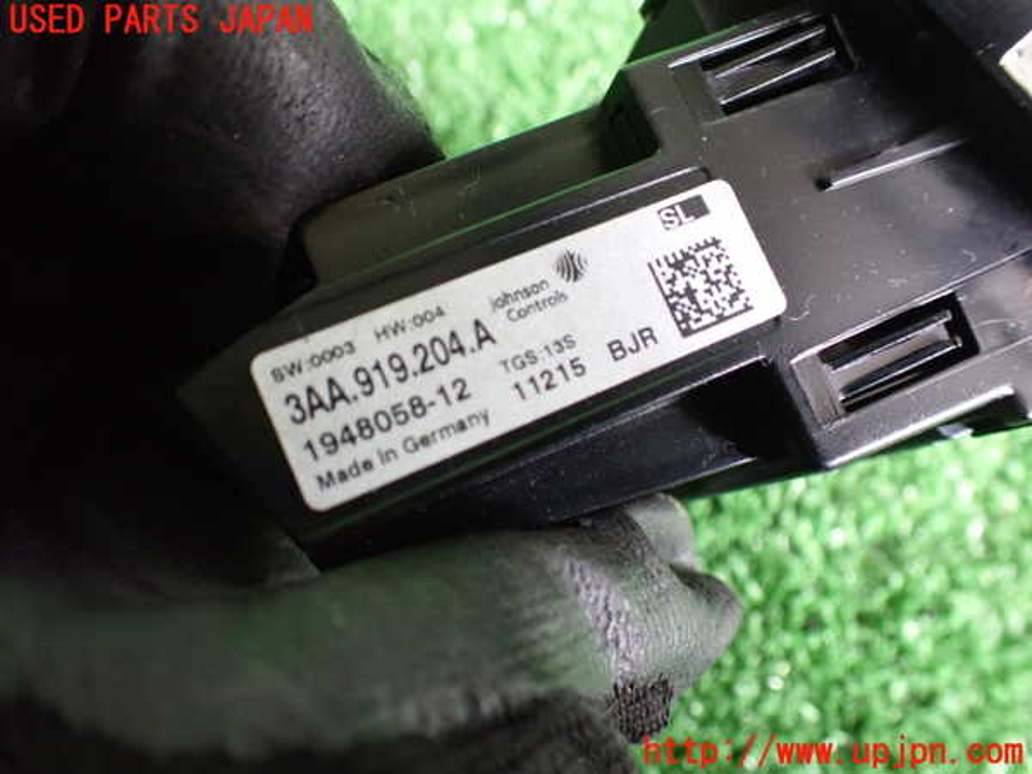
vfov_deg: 46.8
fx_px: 894
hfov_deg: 60.0
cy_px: 387
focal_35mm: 30
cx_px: 516
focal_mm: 5.4
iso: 800
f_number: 2.3
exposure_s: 1/60
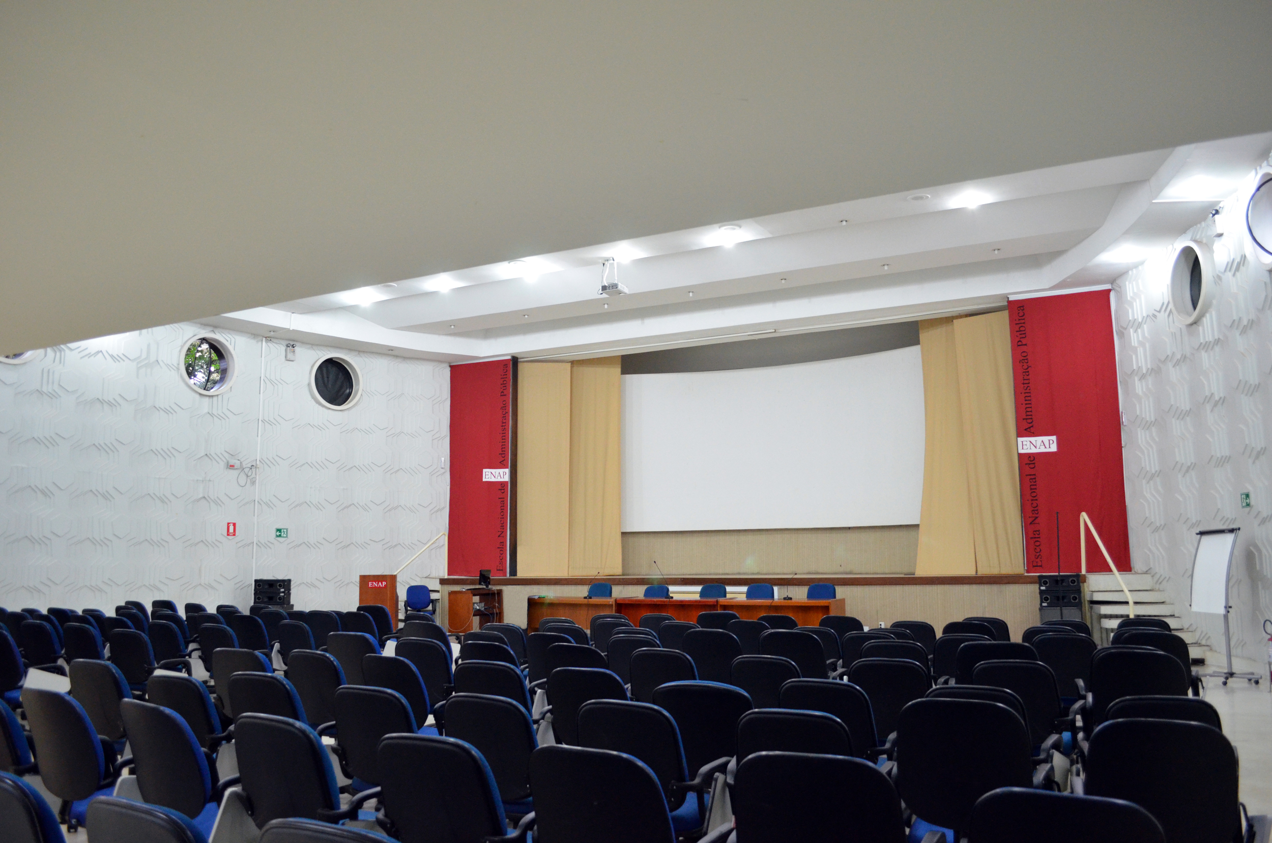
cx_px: 636
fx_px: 952
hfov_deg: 67.5
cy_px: 422
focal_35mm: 27
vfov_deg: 47.7
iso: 2200
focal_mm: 18
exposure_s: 1/30
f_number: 3.5
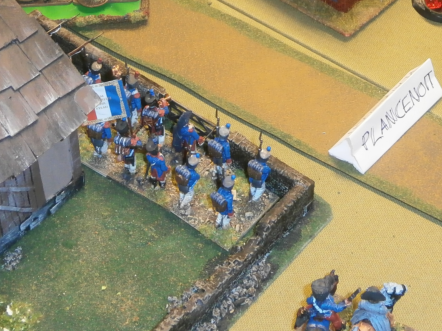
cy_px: -6
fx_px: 1072
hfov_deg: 23.2
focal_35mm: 84
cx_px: 282
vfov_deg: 17.1
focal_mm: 6.4
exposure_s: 1/40
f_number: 3.1
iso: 200
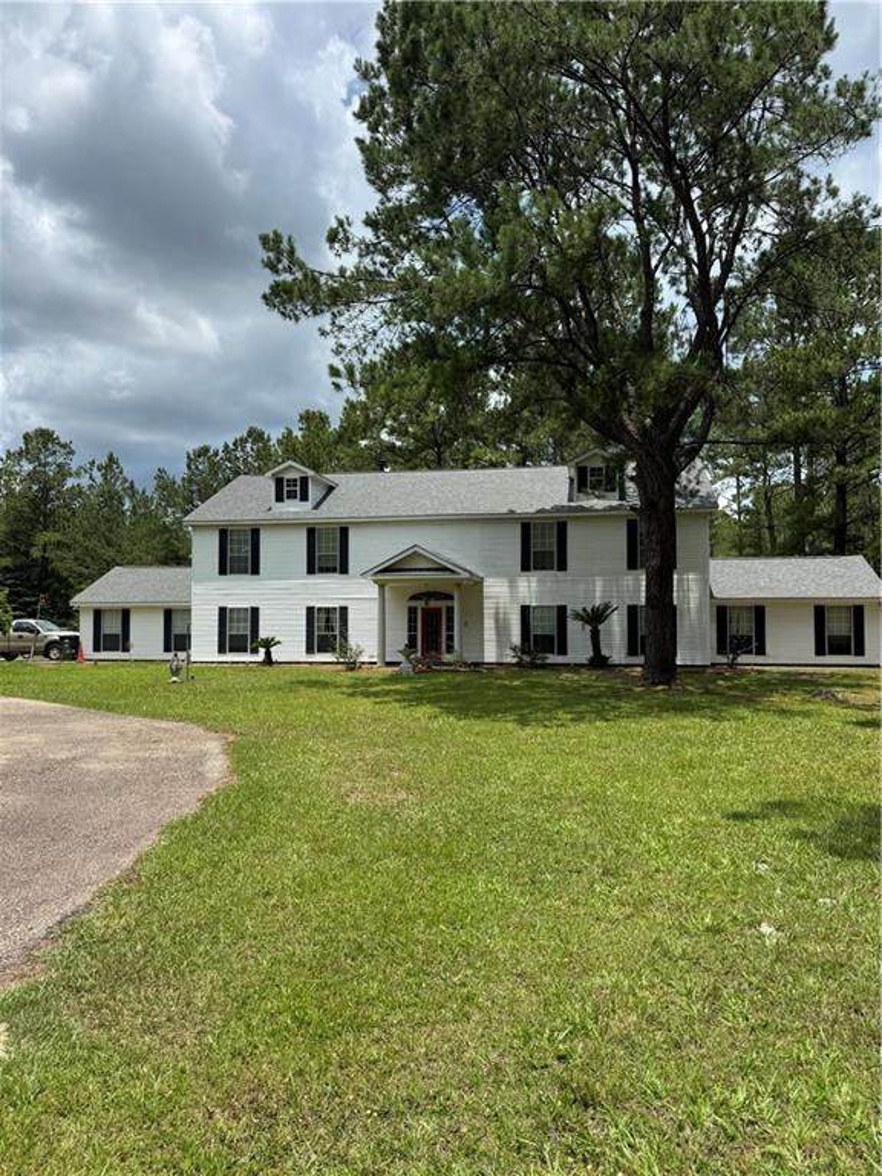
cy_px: 588
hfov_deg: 56.8
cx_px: 441
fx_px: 815
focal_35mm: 24
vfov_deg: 71.6
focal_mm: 6.76
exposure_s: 1/4310
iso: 80
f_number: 1.78
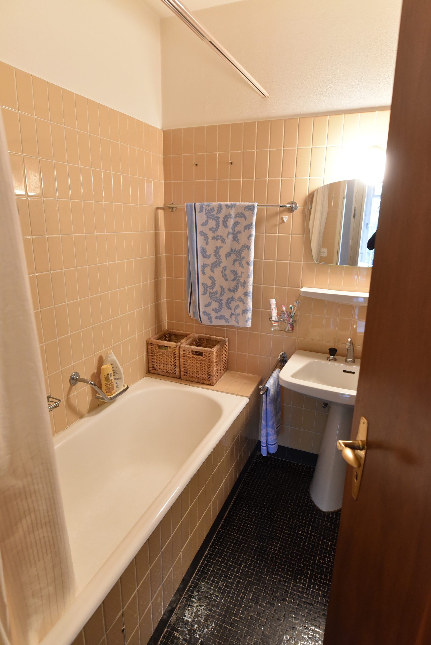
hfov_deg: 62.0
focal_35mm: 20
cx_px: 216
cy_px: 322
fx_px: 359
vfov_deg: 84.0
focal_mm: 20
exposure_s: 1/80
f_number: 5
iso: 3200
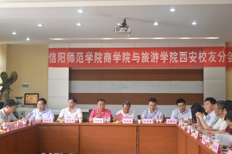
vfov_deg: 25.7
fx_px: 338
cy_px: 77
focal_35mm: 52
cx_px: 116
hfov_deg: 37.9
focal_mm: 35
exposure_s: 1/60
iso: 1250
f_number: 4.5
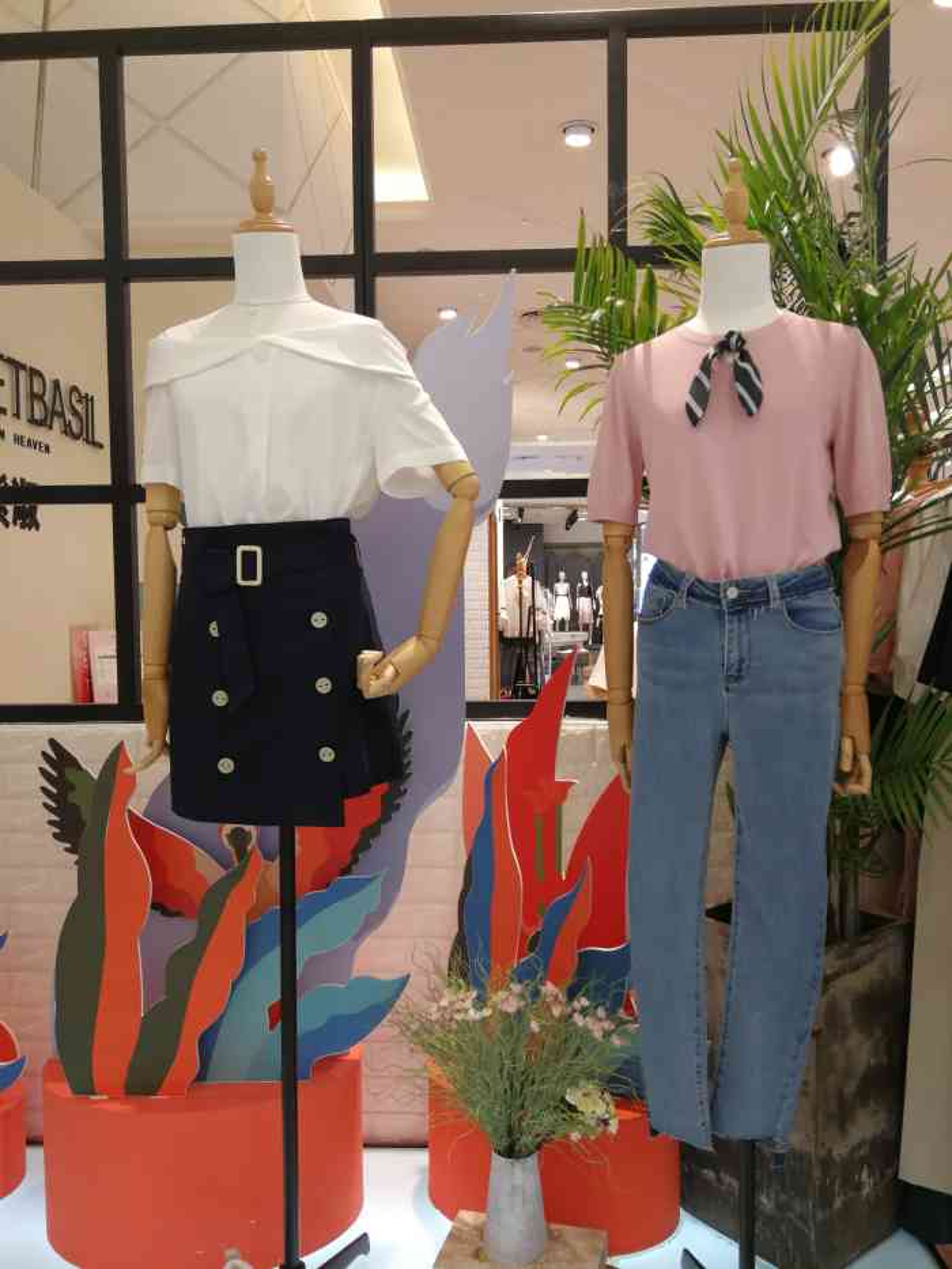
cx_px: 476
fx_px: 990
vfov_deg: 65.3
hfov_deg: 51.4
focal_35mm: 27
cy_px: 634
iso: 125
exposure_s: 1/50
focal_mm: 3.95
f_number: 2.2
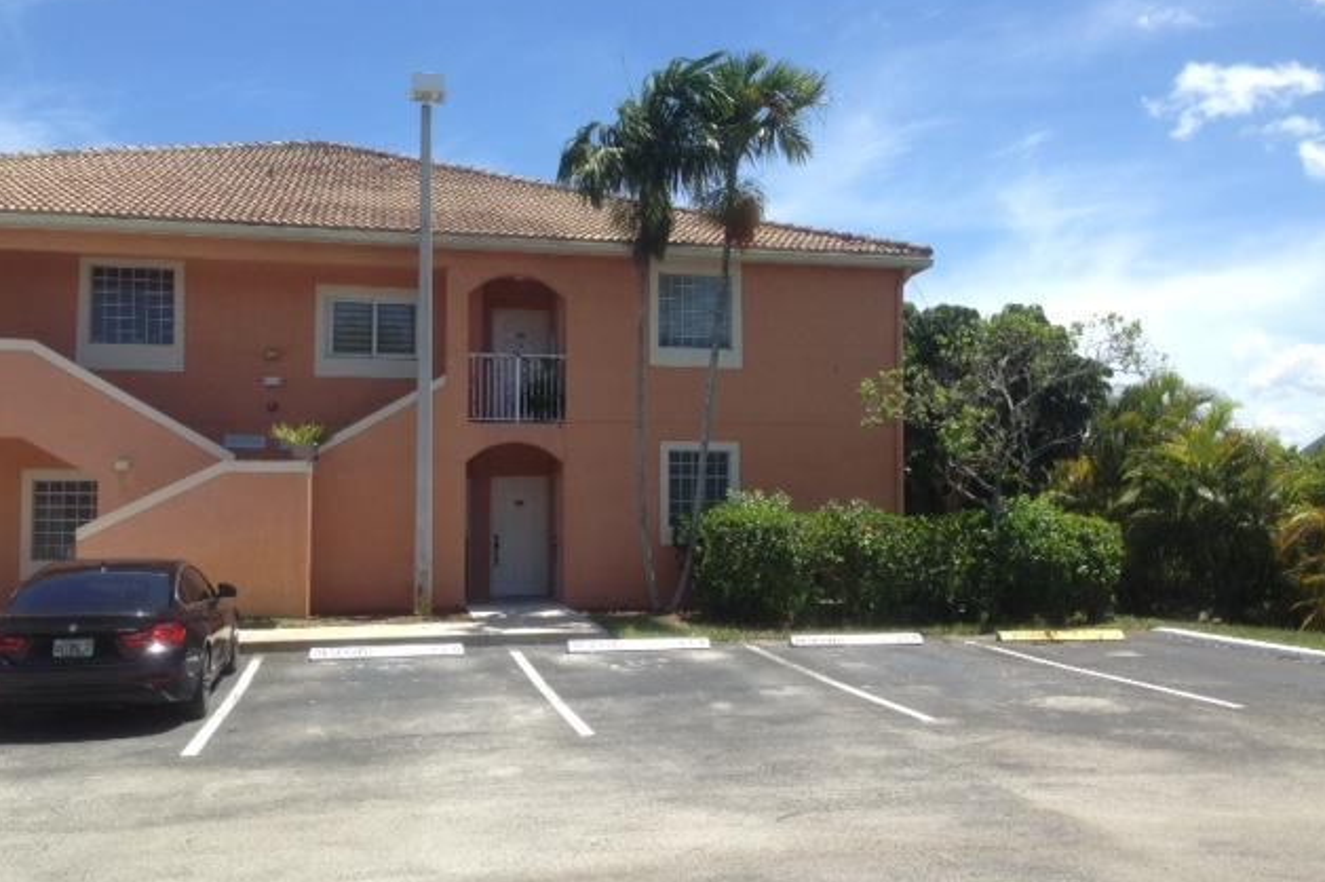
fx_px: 1287
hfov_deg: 54.5
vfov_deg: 37.8
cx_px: 658
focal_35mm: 35
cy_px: 479
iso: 50
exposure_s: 1/1063
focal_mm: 4.12
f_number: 2.4
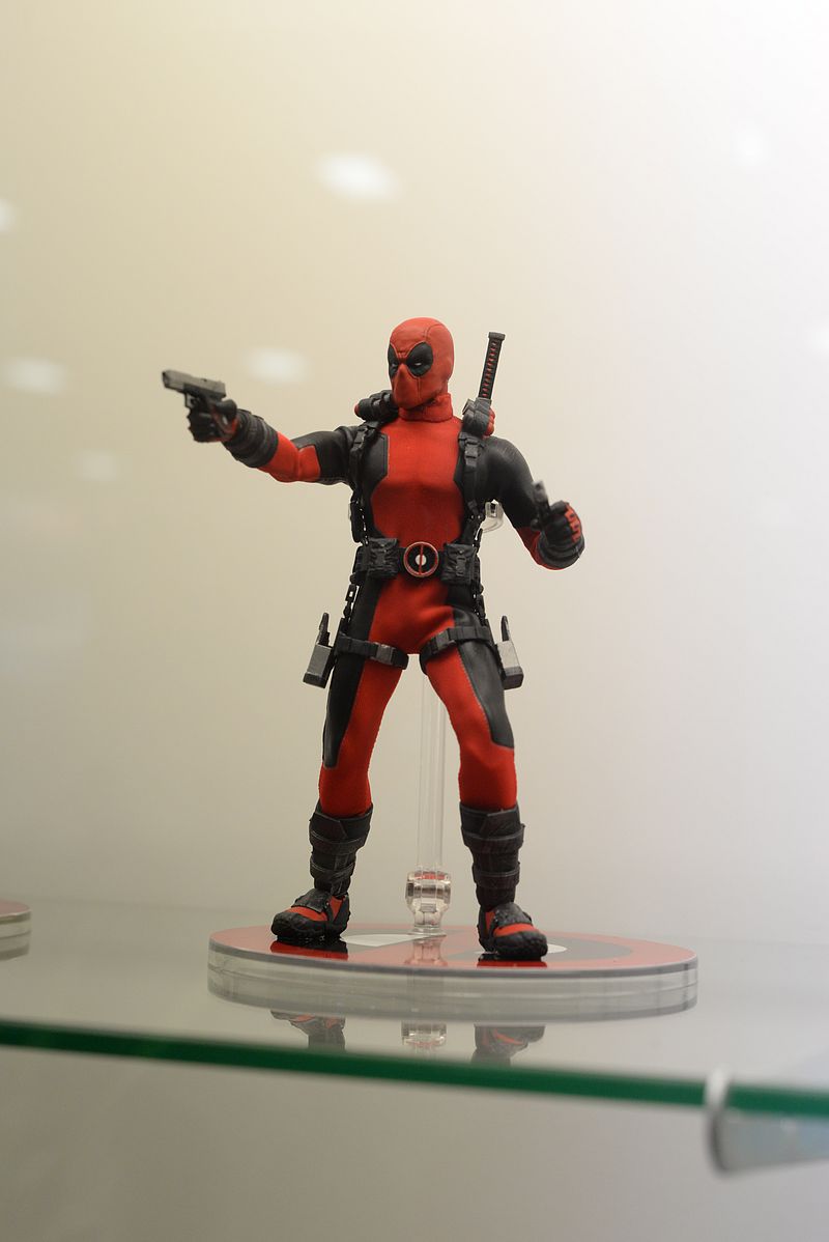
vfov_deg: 39.6
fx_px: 1725
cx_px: 414
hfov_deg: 27.0
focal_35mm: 50
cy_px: 621
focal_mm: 50
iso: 1600
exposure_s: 1/250
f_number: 5.6
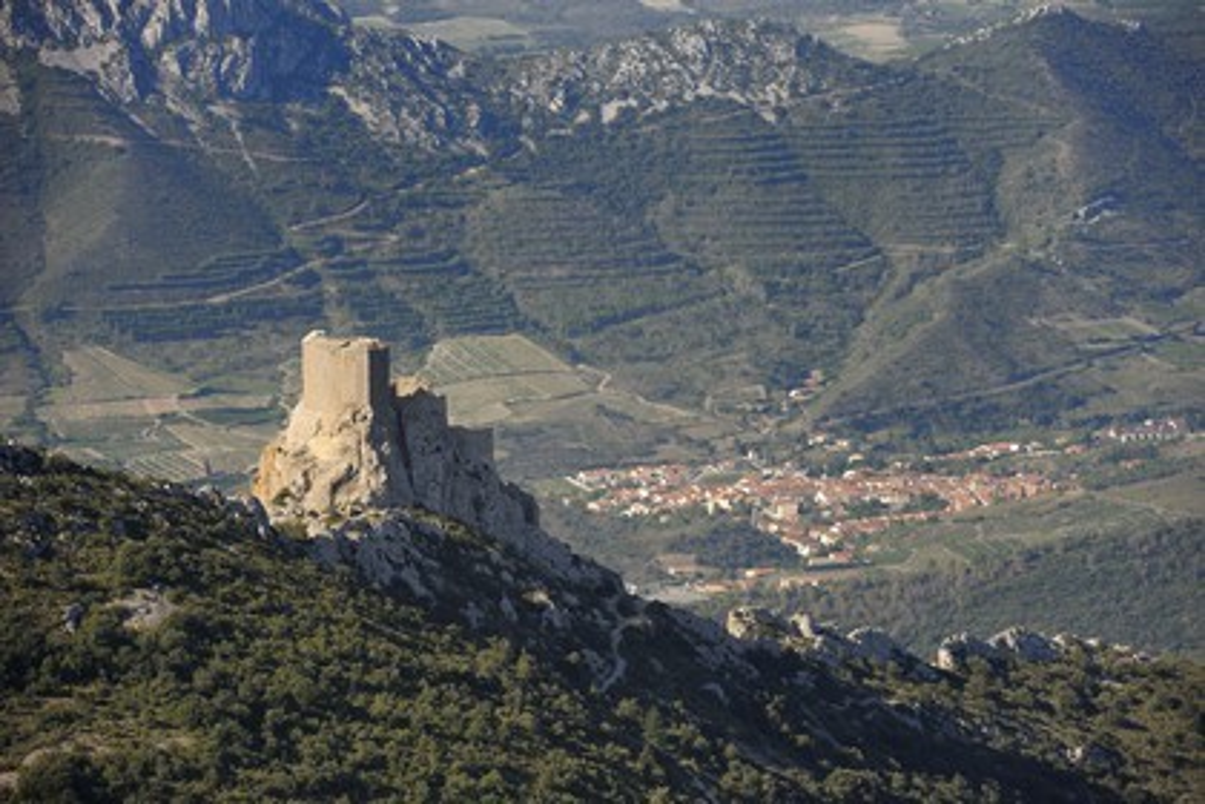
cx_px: 602
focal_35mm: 200
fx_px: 6694
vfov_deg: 6.9
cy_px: 402
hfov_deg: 10.3
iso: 400
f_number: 7.1
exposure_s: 1/1000
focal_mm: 200
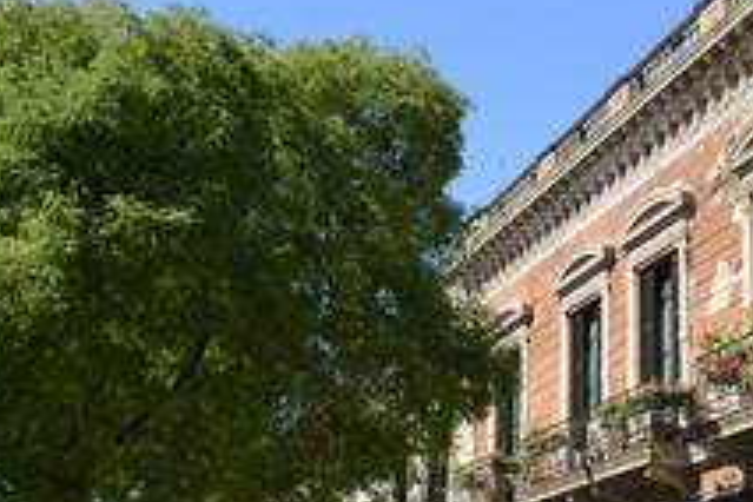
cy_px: 445
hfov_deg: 31.2
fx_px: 1318
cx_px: 580
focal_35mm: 63
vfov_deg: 21.1
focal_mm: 32
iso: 200
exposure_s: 1/640
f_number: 5.6
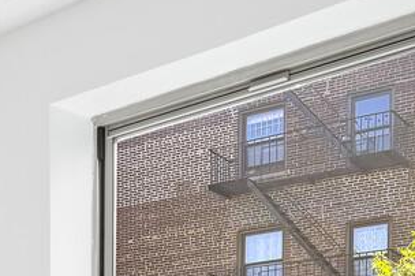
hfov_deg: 18.7
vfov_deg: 15.1
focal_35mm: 79
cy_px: 489
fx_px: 910
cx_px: -367
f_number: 10
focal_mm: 16
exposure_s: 1/13
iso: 400
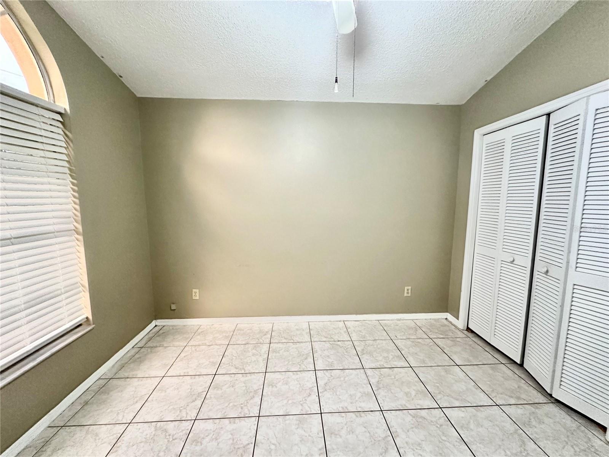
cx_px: 304
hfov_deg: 102.1
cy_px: 228
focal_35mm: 14
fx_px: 246
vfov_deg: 85.7
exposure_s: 1/60
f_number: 2.2
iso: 800
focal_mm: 2.22
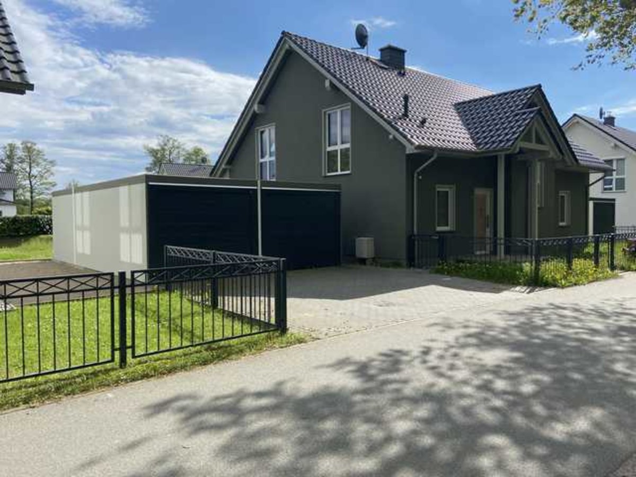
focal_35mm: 26
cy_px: 238
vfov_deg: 53.1
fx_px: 478
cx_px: 318
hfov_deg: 67.3
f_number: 1.8
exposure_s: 1/3125
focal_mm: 4.25
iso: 32
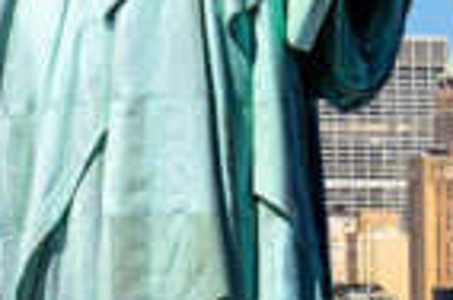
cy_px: -153
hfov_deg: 3.8
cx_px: -262
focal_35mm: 534
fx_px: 6704
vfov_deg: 2.6
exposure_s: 1/320
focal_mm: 84
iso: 100
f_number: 10
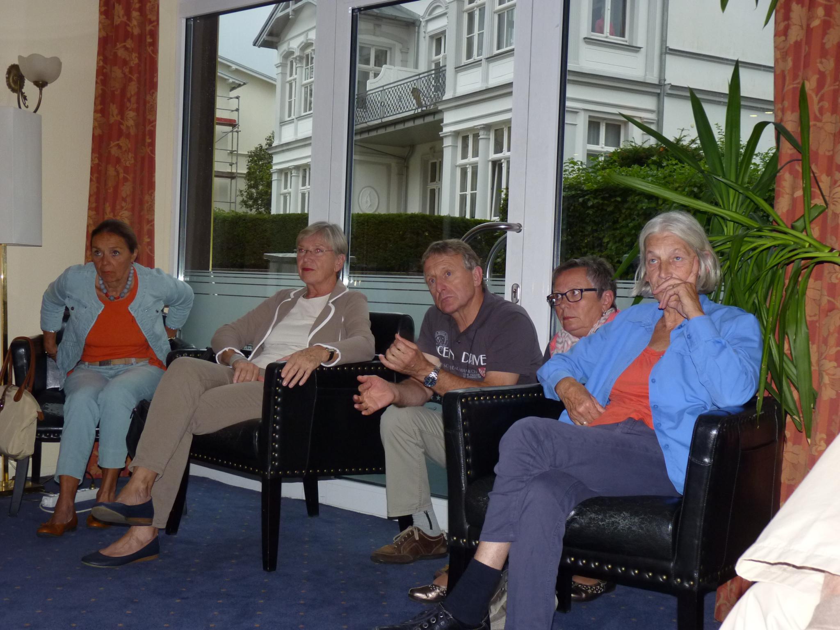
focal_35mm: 46
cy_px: 315
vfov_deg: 31.5
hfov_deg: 41.2
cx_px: 420
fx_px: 1116
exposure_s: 1/30
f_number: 3.2
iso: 200
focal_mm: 8.2
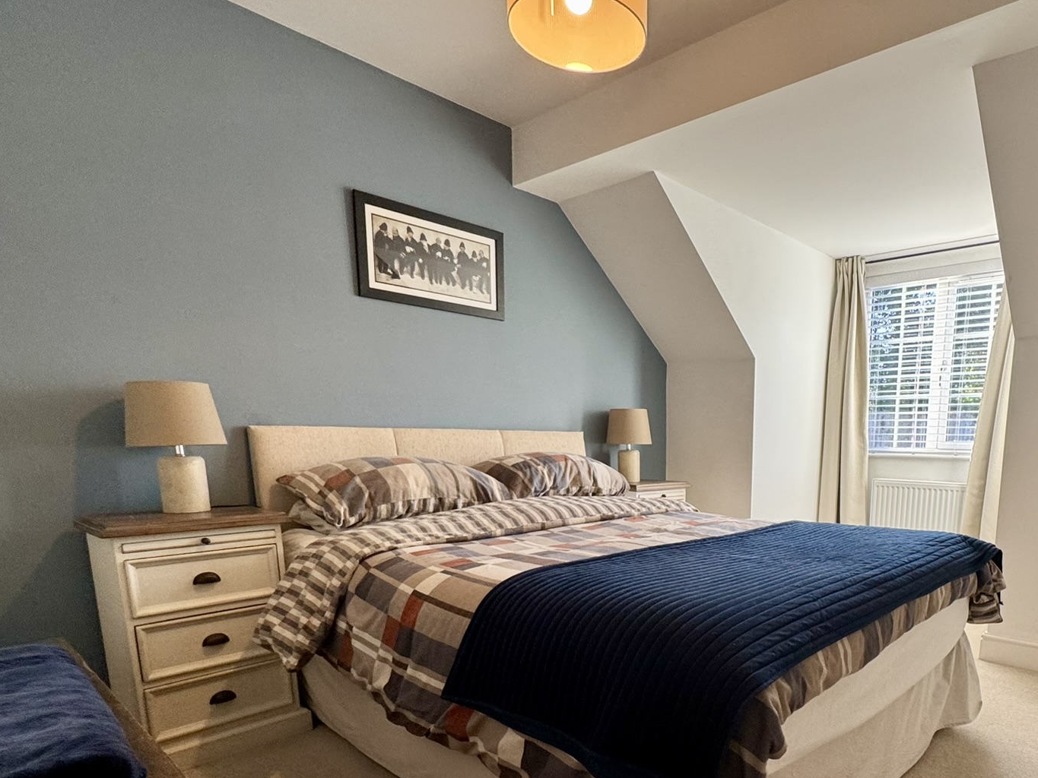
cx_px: 696
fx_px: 630
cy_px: 551
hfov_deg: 76.4
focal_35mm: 21
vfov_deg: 61.1
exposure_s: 1/99
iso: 160
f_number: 2.2
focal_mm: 2.22
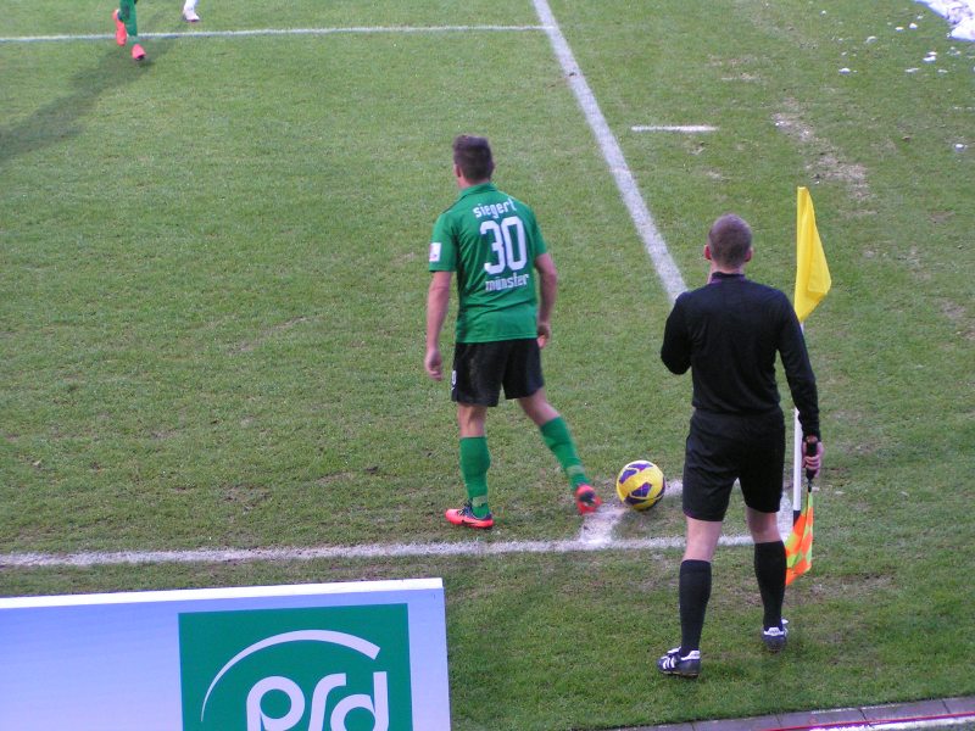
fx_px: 3521
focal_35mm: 125
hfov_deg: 15.8
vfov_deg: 11.9
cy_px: 366
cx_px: 488
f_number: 3.5
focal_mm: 19.1
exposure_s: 1/80
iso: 200
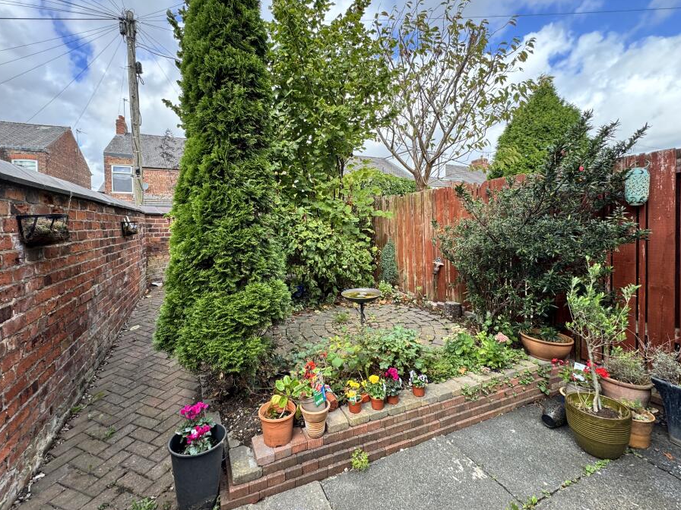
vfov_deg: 78.0
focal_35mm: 16
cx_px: 331
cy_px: 238
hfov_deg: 94.5
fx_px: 315
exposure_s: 1/189
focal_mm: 2.22
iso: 40
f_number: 2.2
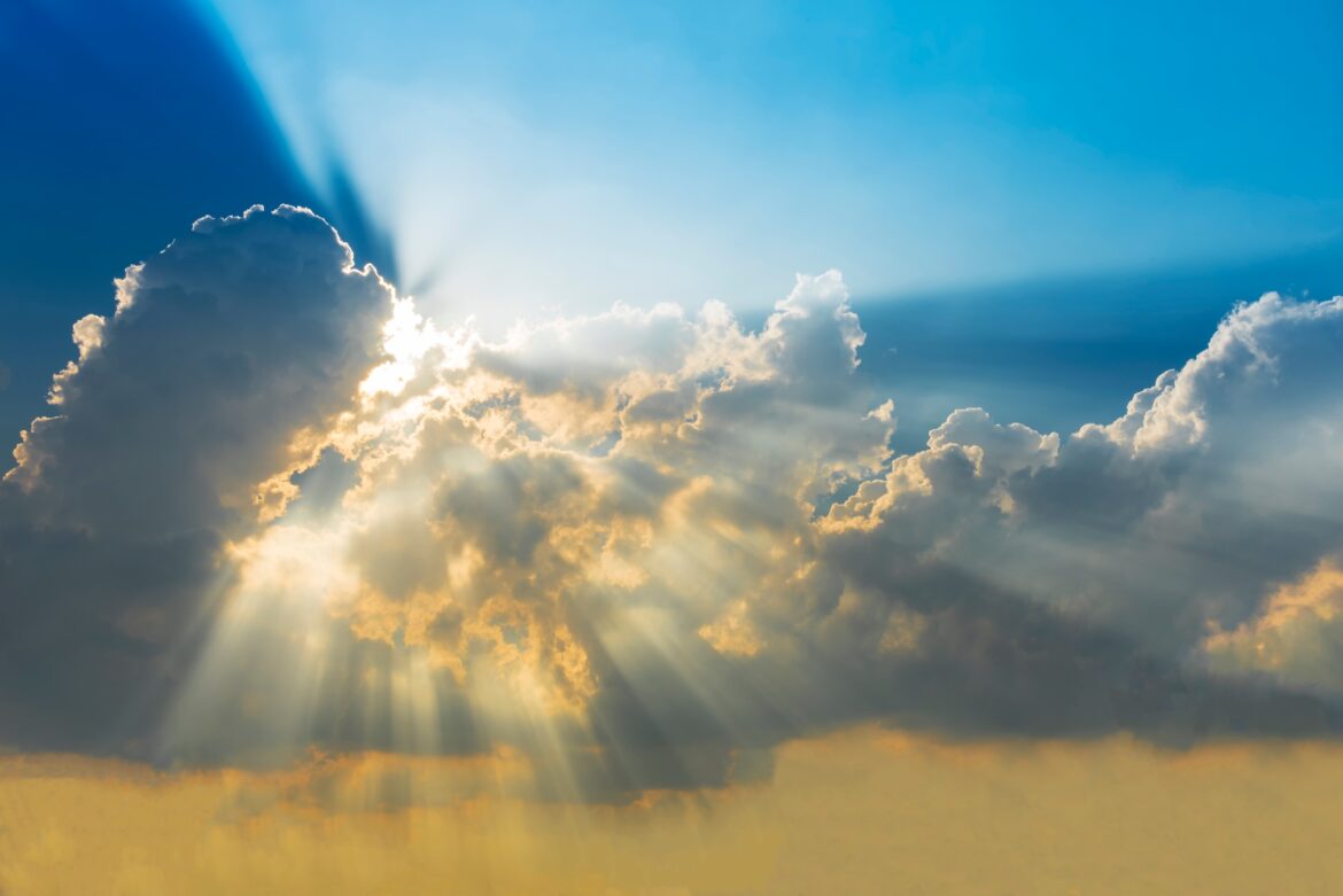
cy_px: 448
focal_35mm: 38
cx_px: 672
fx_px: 1418
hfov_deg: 50.7
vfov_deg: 35.1
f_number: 16
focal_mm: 38
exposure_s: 1/160
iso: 100
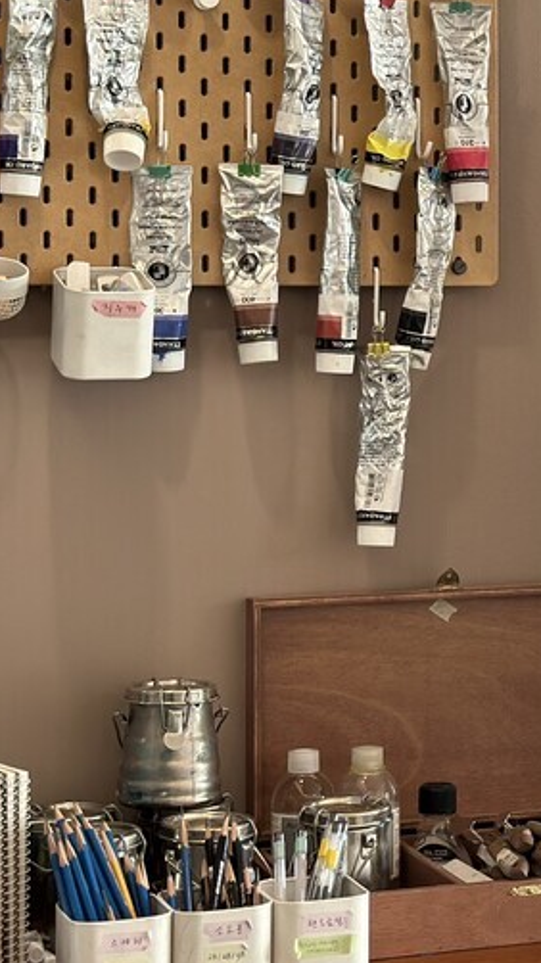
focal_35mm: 100
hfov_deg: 11.8
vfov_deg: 21.3
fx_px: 2553
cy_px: 307
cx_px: 654
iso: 80
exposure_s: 1/242
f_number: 1.78
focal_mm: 6.86
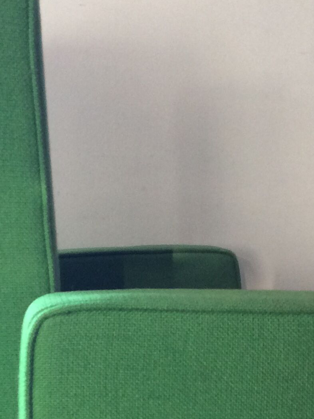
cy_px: 394
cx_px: 195
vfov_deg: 23.9
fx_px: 955
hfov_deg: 18.6
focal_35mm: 79
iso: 80
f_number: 2.4
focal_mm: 3.3
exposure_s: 1/25
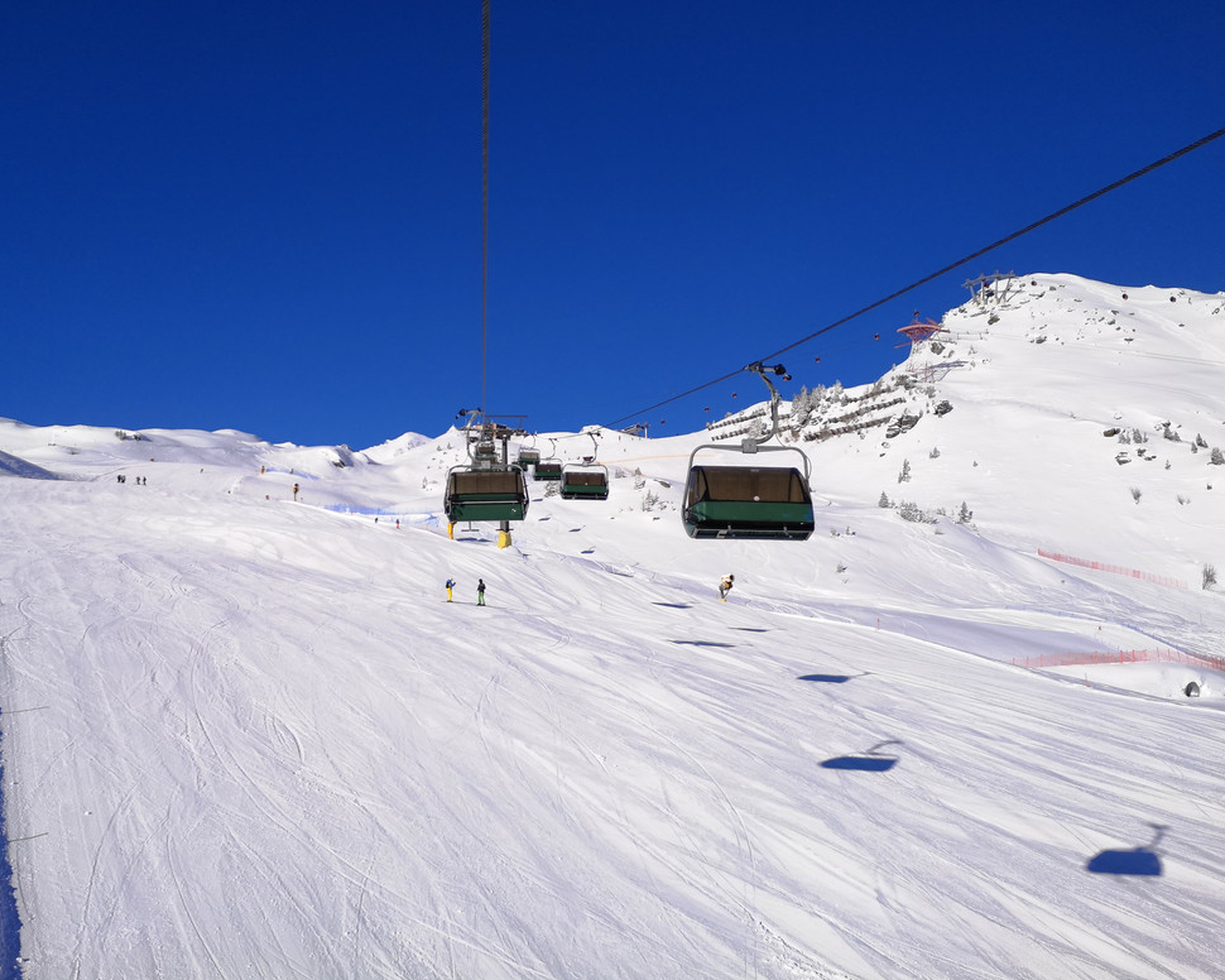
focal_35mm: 29
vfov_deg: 50.0
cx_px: 554
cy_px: 493
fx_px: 1051
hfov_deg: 60.3
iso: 50
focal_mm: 3.95
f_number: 1.8
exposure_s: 1/5128
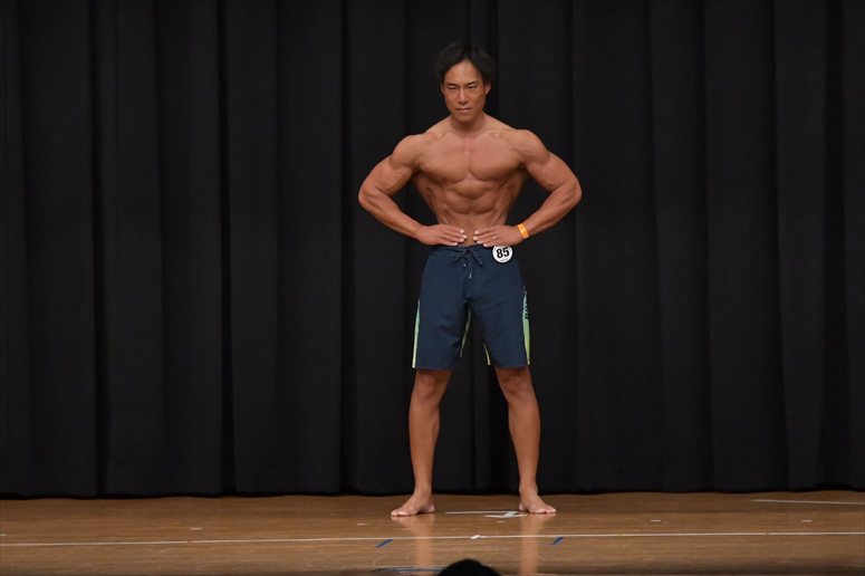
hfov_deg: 8.6
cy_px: 288
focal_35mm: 240
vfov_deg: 5.7
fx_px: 5764
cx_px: 432
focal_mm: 160
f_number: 5.6
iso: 6400
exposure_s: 1/400
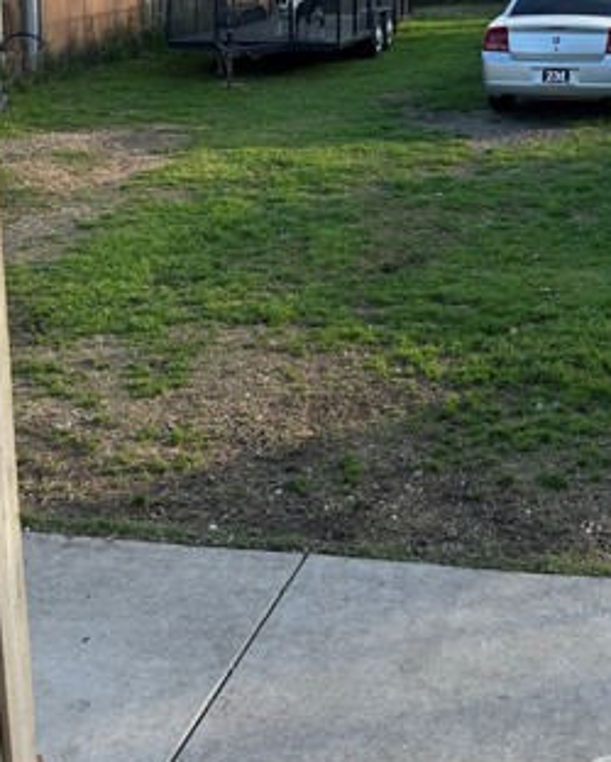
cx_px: 560
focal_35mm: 52
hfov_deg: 28.0
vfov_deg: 33.4
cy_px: 32
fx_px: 1174
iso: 50
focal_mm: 5.7
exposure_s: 1/1751
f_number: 1.5
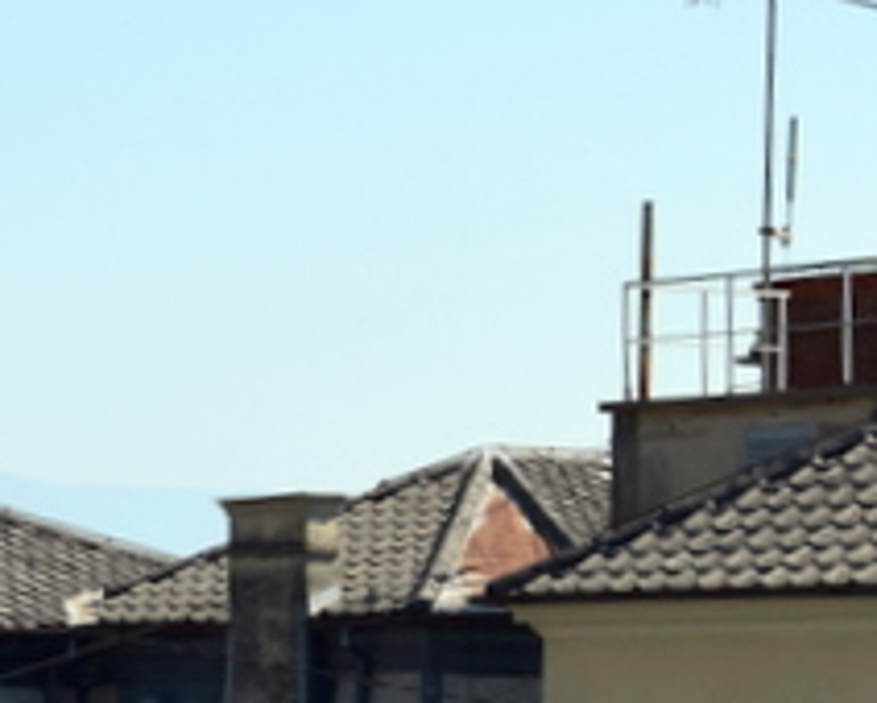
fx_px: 4826
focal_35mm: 186
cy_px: 761
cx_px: -327
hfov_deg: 10.1
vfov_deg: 8.3
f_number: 11
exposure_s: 1/400
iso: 400
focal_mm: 35
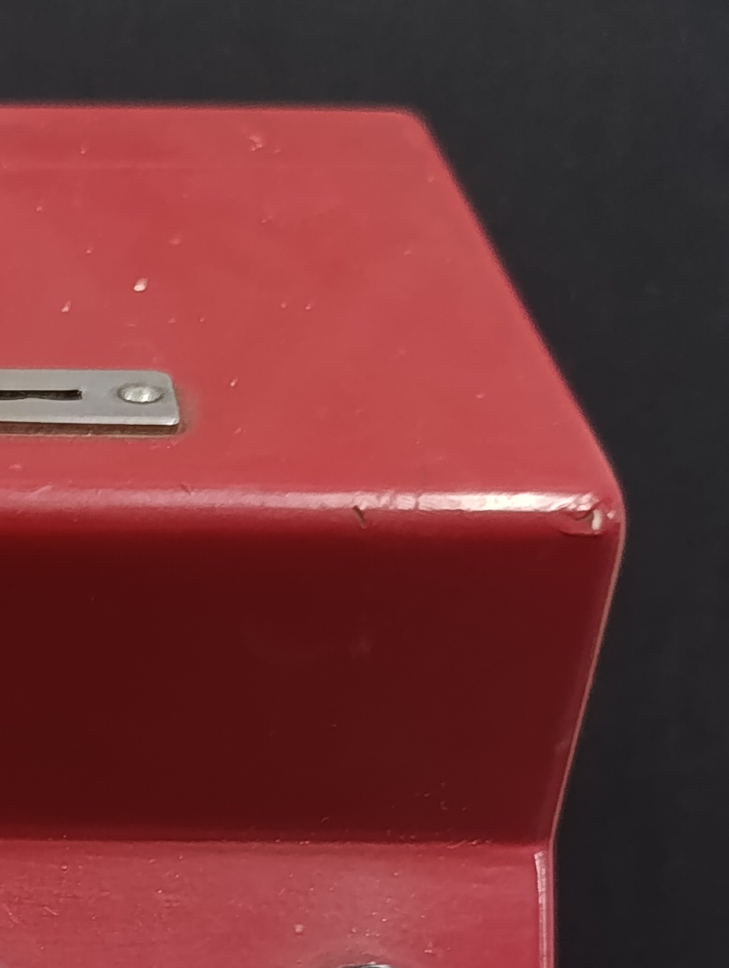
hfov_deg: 15.9
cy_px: 1097
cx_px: -329
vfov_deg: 21.4
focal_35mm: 86
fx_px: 2408
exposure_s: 1/25
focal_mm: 6.11
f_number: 1.65
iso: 1497
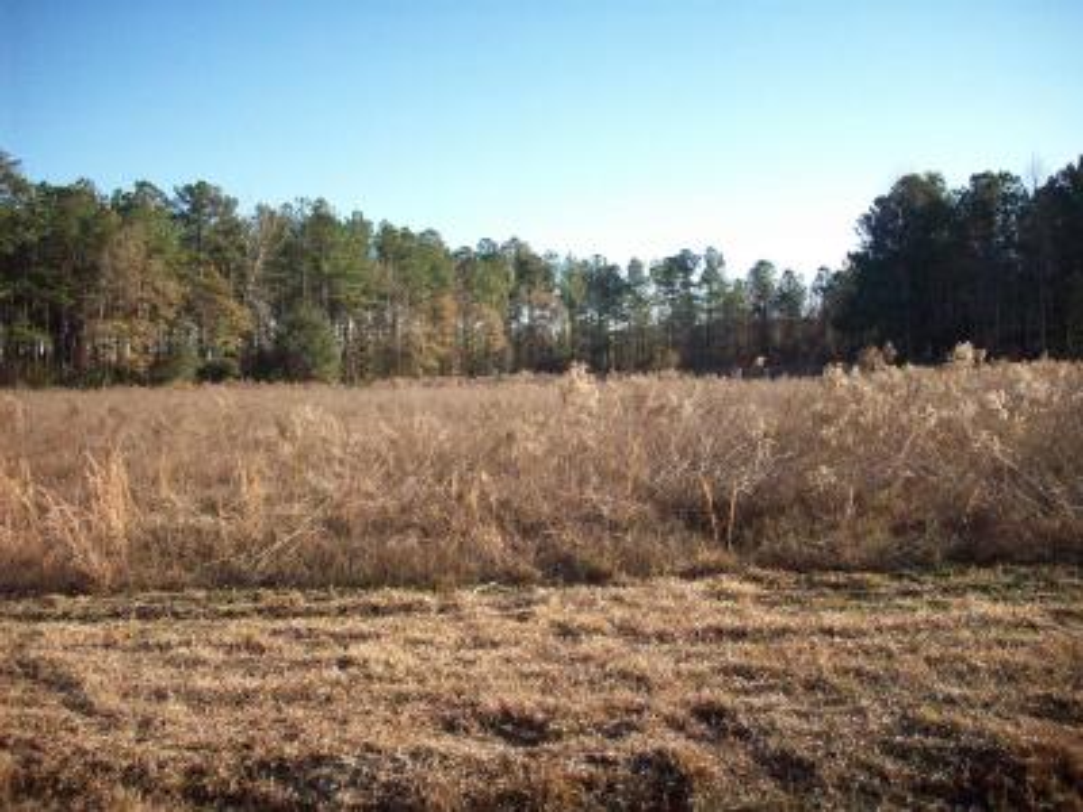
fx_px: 1158
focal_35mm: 37
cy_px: 406
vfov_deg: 38.7
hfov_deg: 50.1
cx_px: 542
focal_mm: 6.2
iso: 200
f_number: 2.8
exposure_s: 1/1120
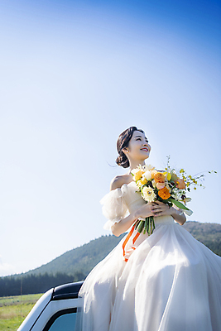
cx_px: 110
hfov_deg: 33.4
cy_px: 166
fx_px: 368
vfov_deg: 48.4
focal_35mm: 40
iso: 250
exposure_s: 1/2500
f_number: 4
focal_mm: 40
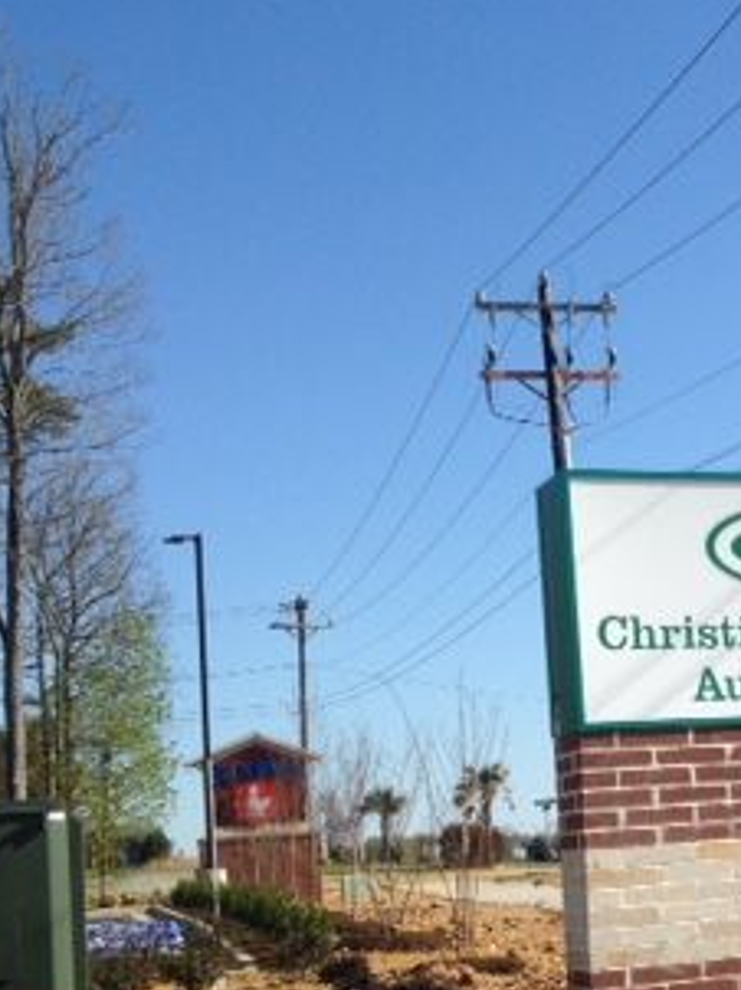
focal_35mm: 70
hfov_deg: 19.9
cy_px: 659
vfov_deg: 27.6
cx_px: 852
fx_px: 2001
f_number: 2.4
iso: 50
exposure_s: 1/1869
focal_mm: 4.12
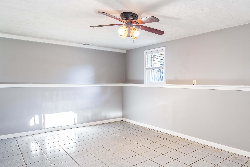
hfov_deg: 68.5
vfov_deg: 51.3
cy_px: 85
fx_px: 174
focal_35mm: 25
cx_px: 175
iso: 100
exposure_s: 1
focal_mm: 16
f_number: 4
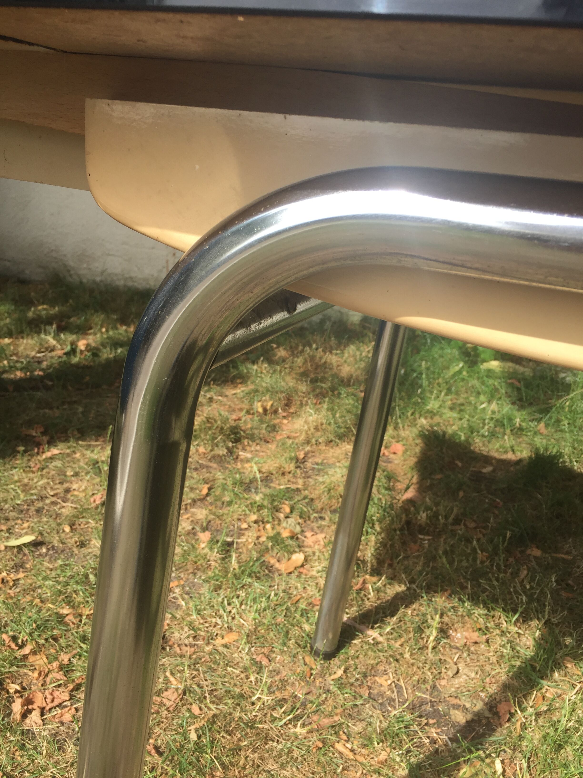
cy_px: 389
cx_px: 292
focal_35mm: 29
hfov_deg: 48.2
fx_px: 651
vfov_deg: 61.7
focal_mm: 4.15
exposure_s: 1/542
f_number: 2.2
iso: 32
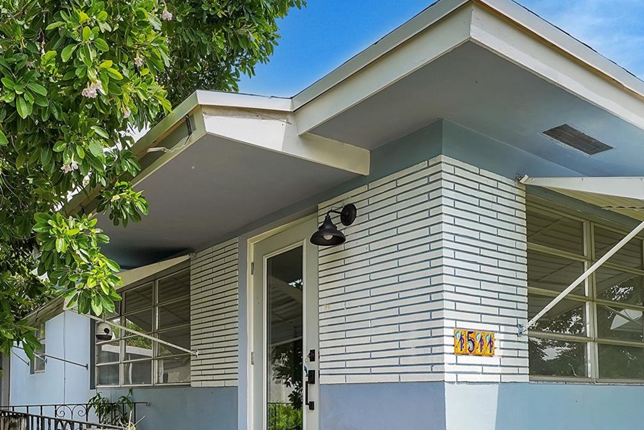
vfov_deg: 40.3
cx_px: 237
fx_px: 555
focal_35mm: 31
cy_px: 355
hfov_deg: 59.4
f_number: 8
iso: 400
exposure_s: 1/400
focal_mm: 16
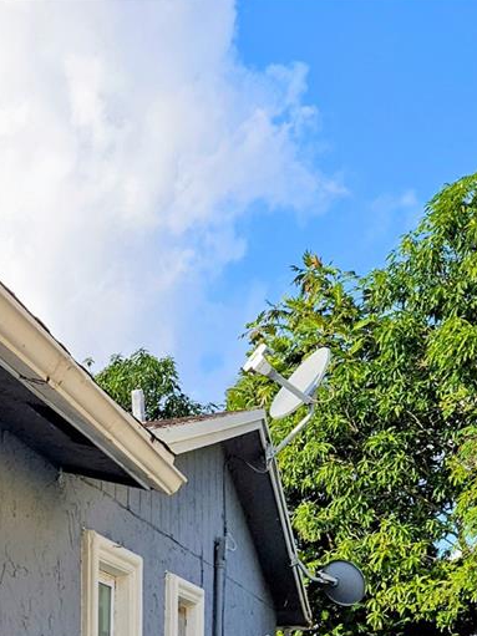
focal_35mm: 54
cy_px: 739
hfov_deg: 25.9
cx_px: 17
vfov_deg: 30.8
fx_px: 993
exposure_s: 1/1024
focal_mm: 5.4
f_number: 1.8
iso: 25
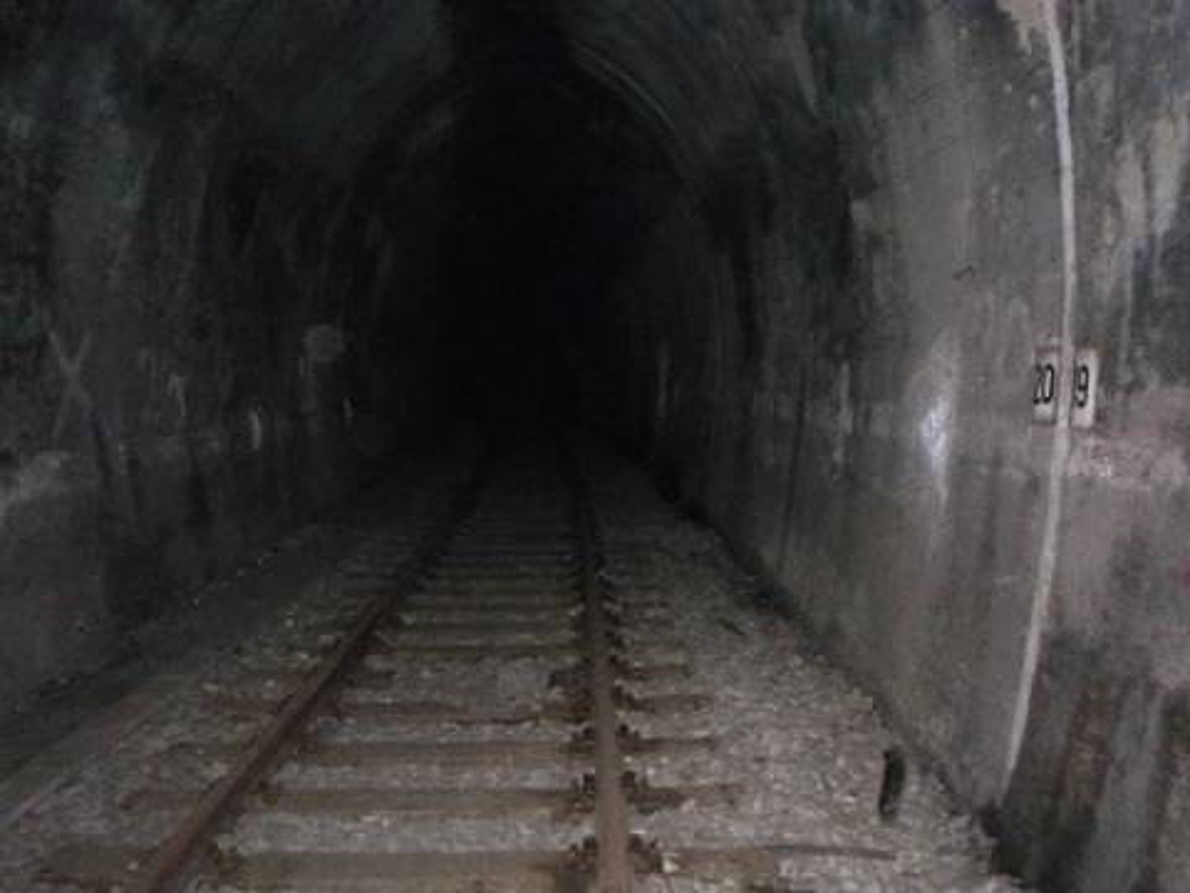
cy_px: 446
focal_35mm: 32
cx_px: 595
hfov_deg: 56.8
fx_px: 1100
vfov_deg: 44.2
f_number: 3.3
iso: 800
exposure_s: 1/30
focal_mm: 5.2
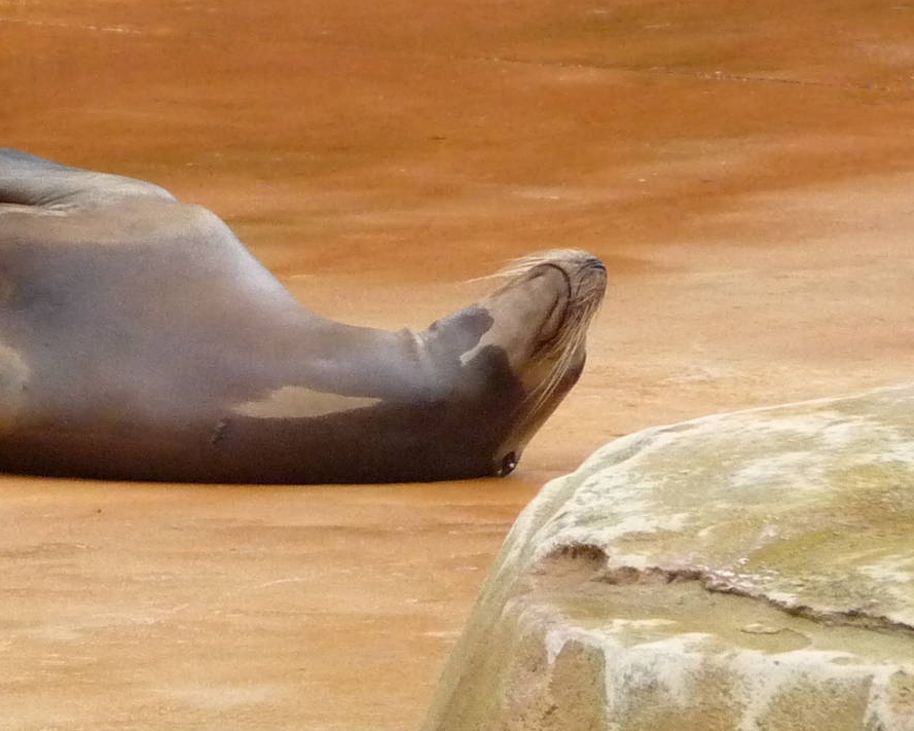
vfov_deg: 1.9
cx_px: 207
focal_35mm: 829
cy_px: 335
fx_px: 22423
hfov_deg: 2.3
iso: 400
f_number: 4.9
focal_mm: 47
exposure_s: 1/320
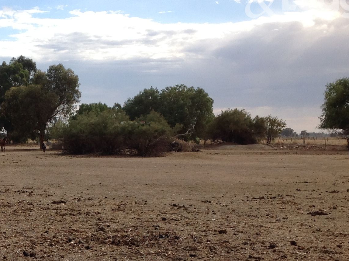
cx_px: 26
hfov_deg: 24.0
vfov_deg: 18.5
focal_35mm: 79
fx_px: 795
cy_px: 207
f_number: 2.4
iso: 50
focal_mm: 4.28
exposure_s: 1/1314
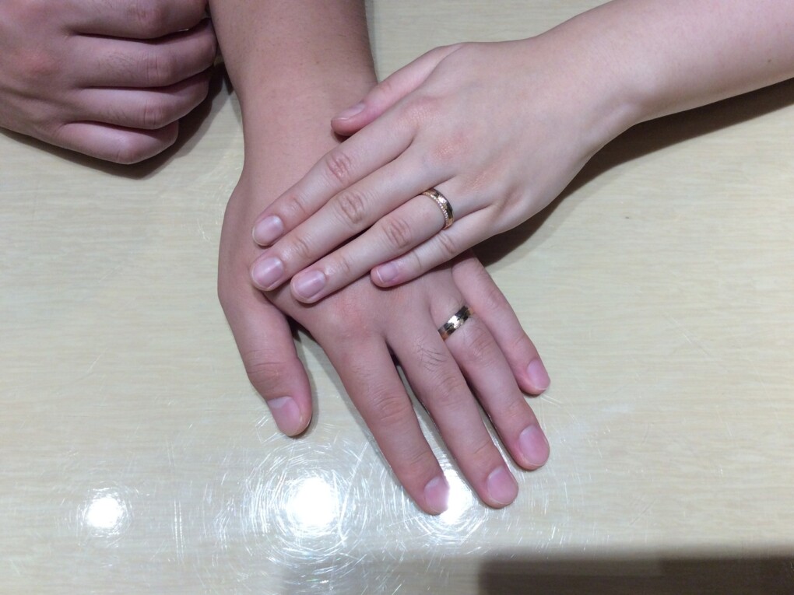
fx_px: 734
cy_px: 298
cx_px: 397
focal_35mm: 32
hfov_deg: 56.8
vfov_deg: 44.2
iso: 50
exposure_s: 1/120
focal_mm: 3.3
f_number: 2.4
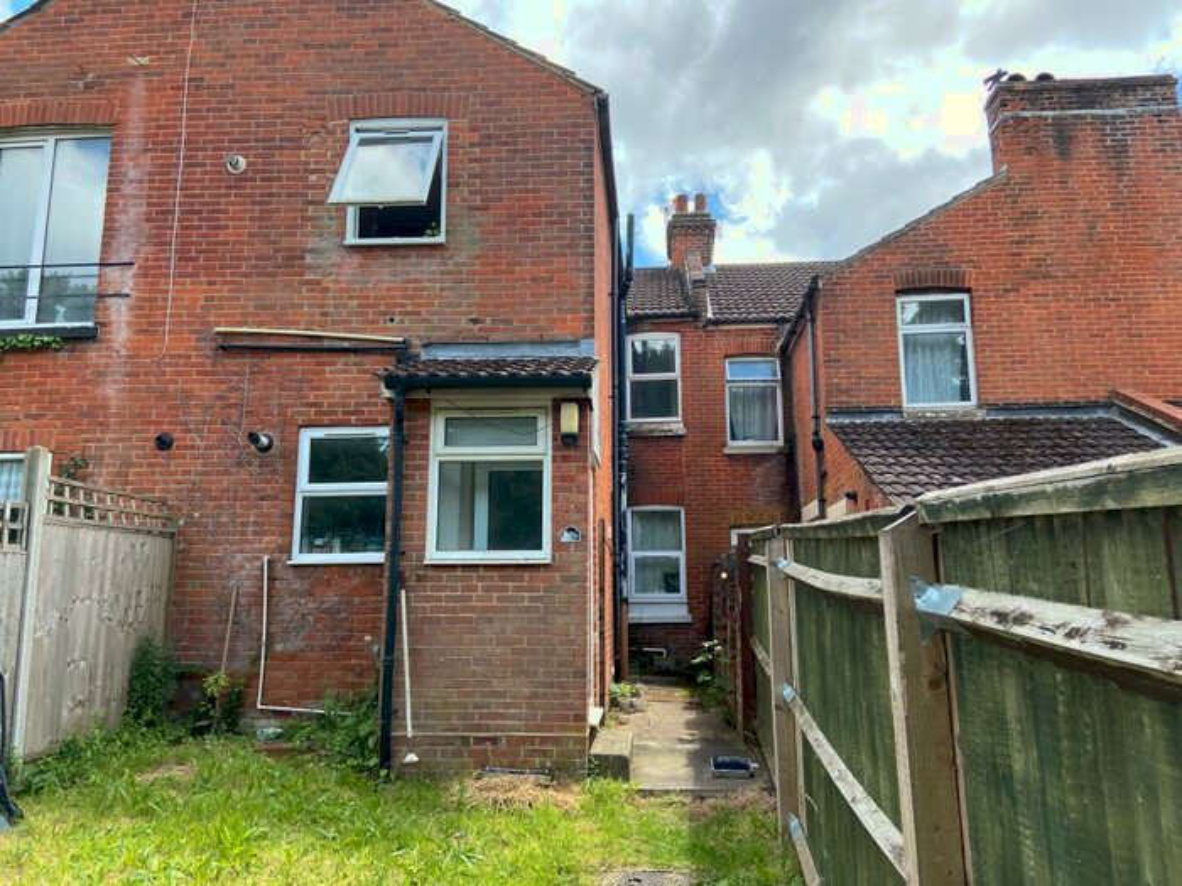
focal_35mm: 26
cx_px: 591
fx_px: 888
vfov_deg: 53.1
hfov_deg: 67.3
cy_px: 443
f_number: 1.8
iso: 32
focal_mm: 4.25
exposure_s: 1/644
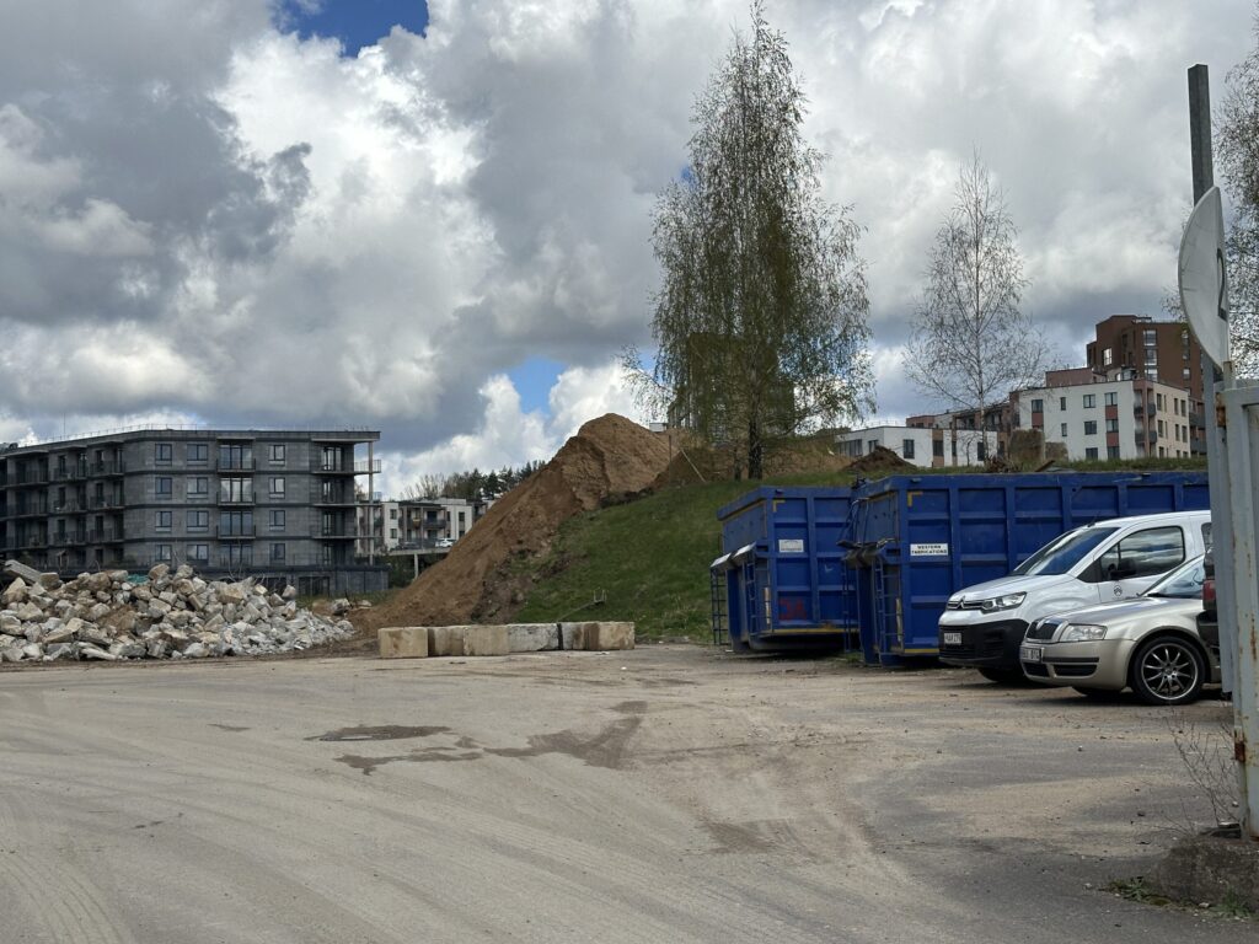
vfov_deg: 30.3
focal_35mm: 48
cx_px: 630
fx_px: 1746
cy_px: 472
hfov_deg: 39.7
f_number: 1.78
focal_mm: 6.86
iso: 64
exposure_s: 1/5556
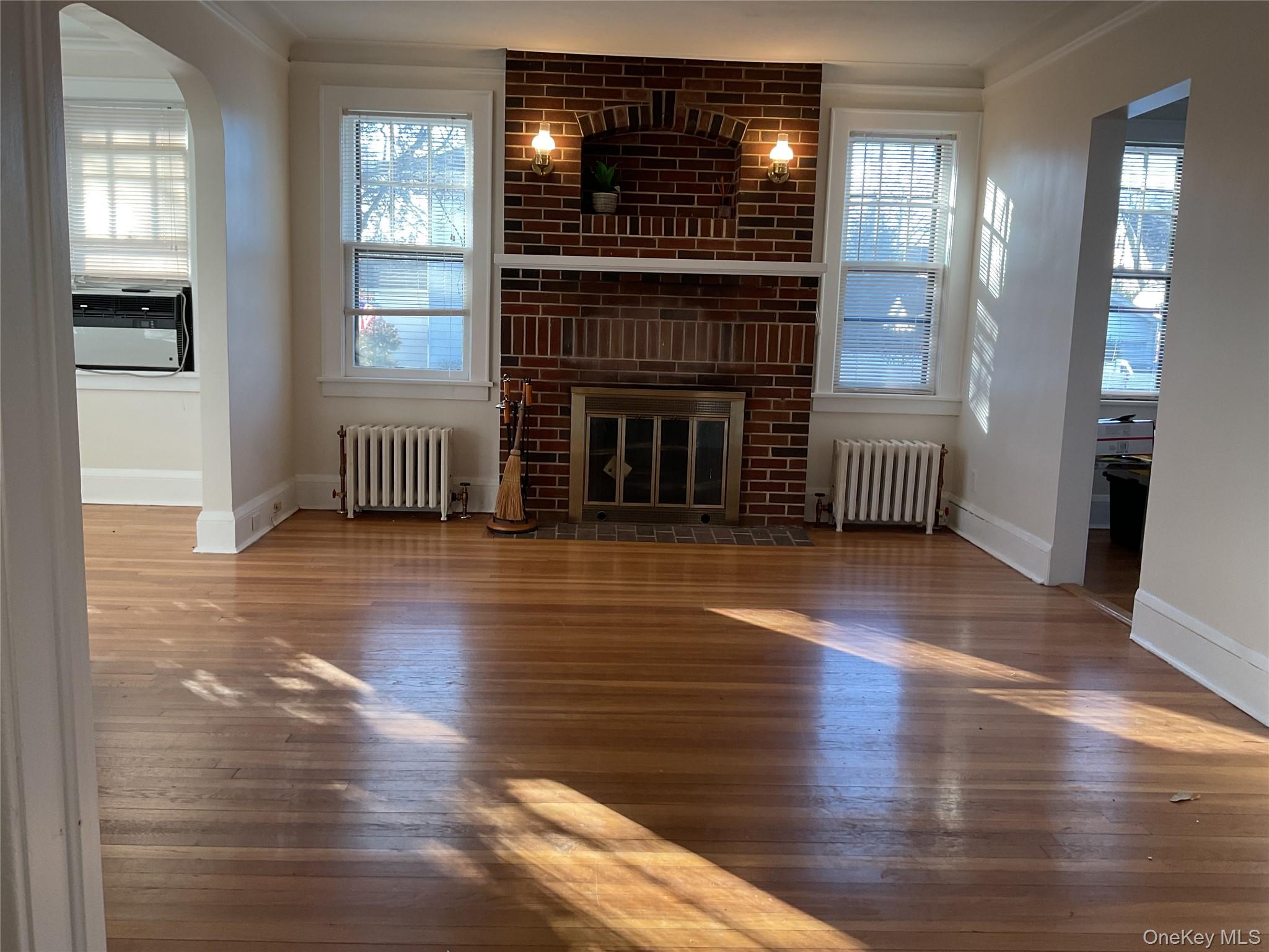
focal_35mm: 29
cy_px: 476
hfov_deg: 61.7
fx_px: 1063
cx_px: 634
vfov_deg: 48.2
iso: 64
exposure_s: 1/120
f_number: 1.8
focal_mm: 3
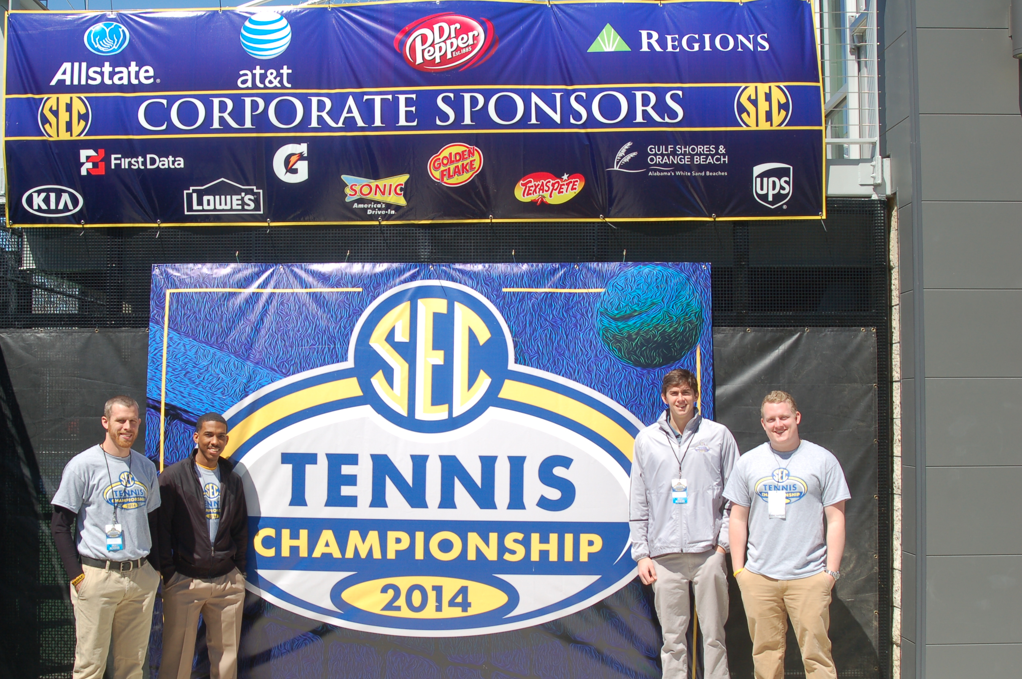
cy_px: 371
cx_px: 455
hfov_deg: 41.9
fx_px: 1333
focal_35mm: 47
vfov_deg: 28.6
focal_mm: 28
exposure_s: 1/320
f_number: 9
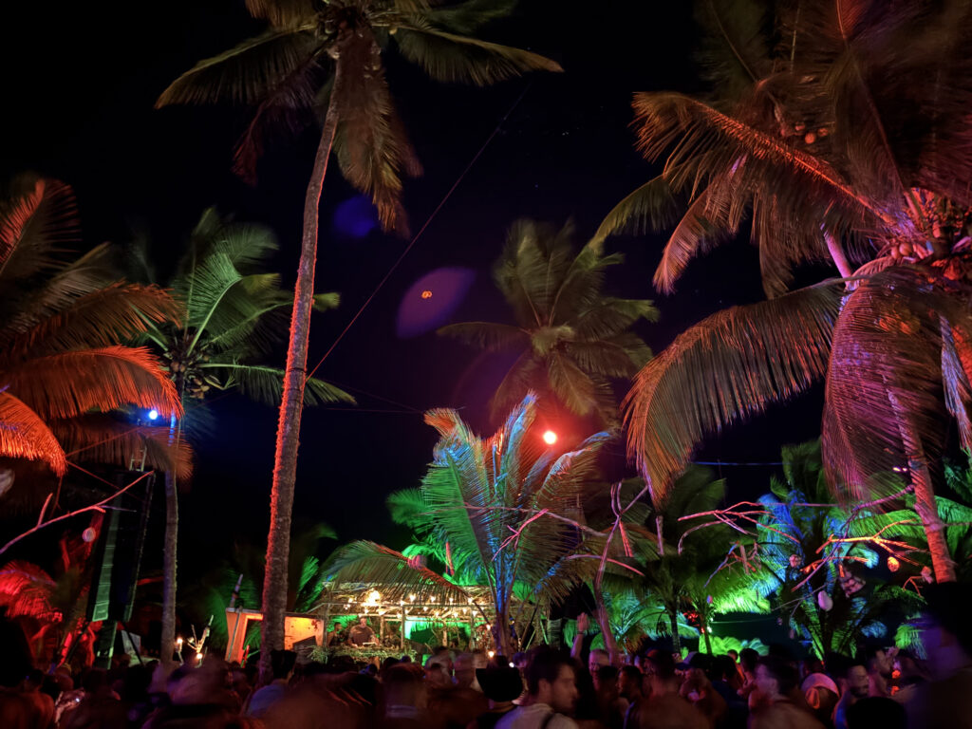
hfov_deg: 67.3
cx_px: 486
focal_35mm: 26
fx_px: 730
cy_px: 364
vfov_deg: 53.1
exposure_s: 1/2
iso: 2000
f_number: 1.6
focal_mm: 5.96
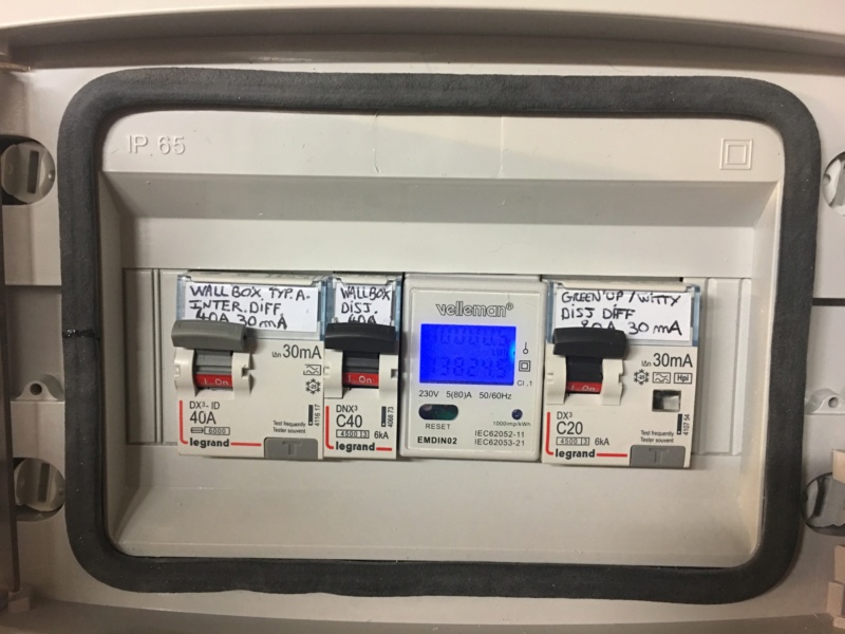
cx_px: 422
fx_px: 708
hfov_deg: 61.7
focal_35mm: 29
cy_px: 317
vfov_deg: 48.2
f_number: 2.2
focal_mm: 4.15
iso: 100
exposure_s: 1/8
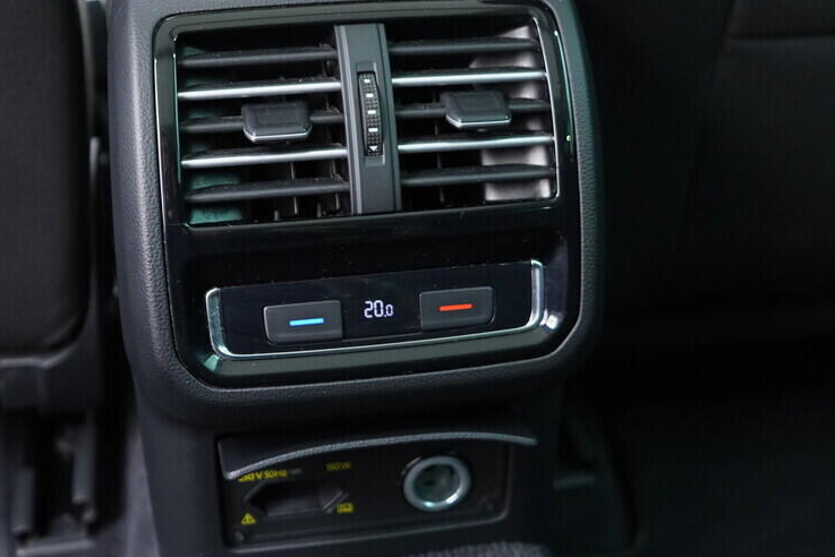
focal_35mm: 50
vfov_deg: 26.9
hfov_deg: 39.6
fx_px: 1160
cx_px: 386
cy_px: 213
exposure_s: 1/40
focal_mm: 24
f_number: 2.8
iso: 1000
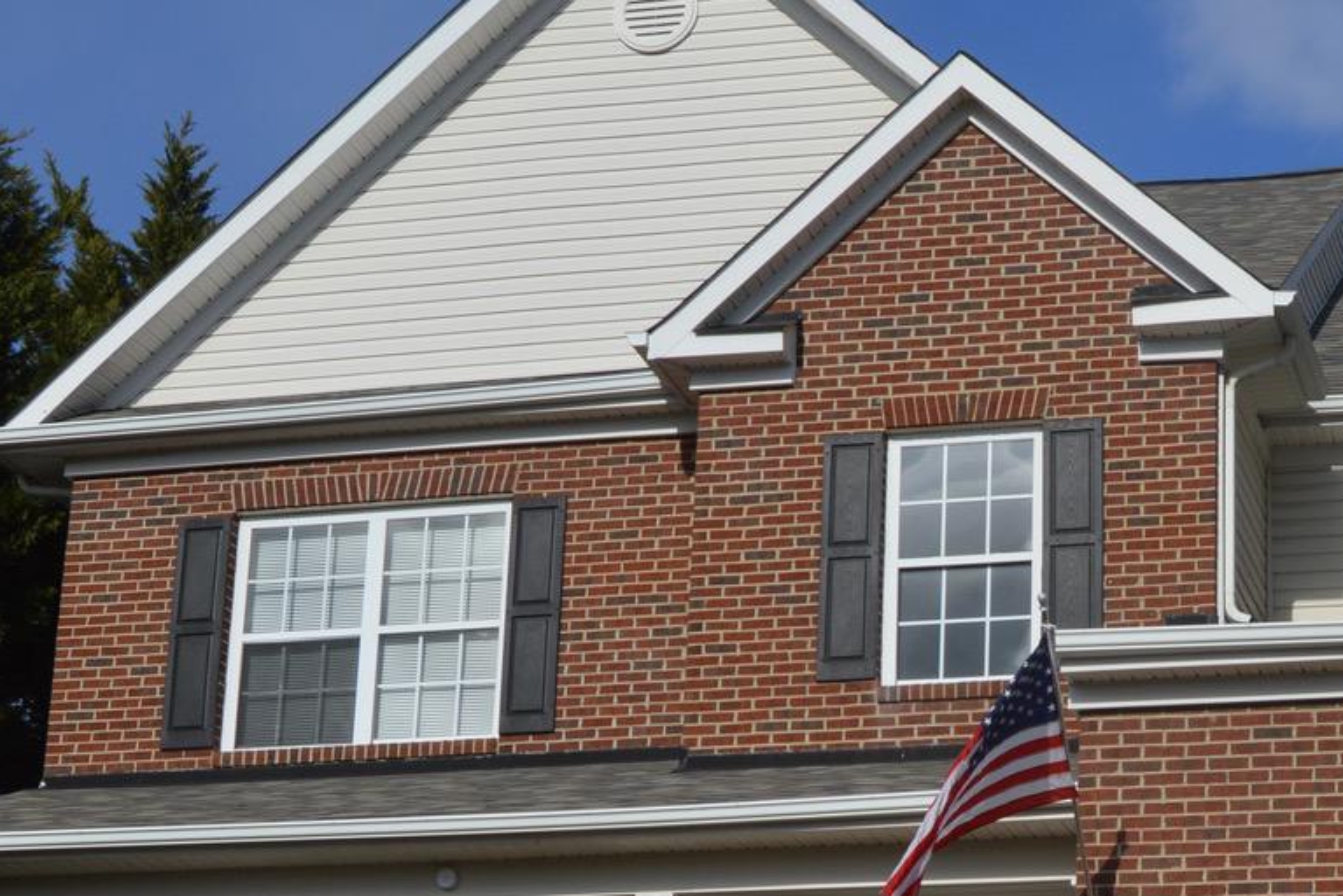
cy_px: 853
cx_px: 1201
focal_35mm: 80
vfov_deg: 16.8
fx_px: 2985
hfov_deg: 24.6
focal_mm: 20
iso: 100
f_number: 9
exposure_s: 1/320
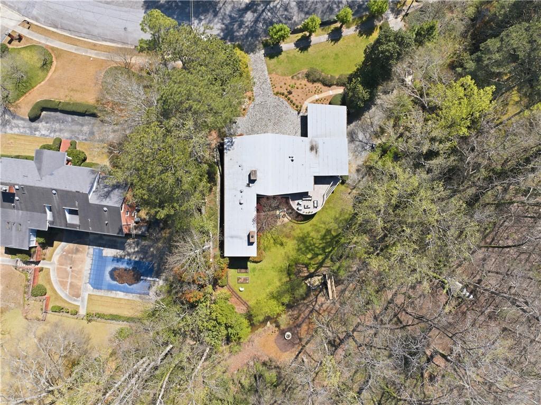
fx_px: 375
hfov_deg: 71.6
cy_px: 202
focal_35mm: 24
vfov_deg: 56.7
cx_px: 270
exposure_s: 1/1250
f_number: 2.8
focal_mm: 12.3
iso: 120
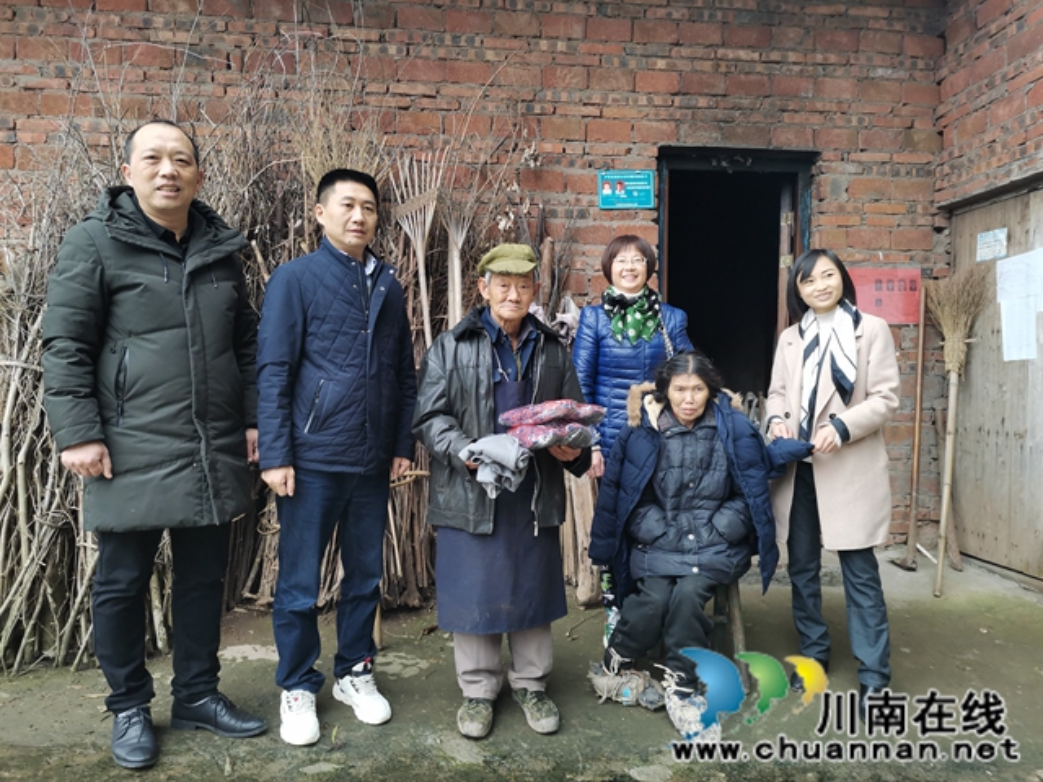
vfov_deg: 53.1
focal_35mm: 26
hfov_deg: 67.3
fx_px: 783
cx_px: 522
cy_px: 391
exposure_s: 1/60
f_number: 1.8
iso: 125
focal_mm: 4.75
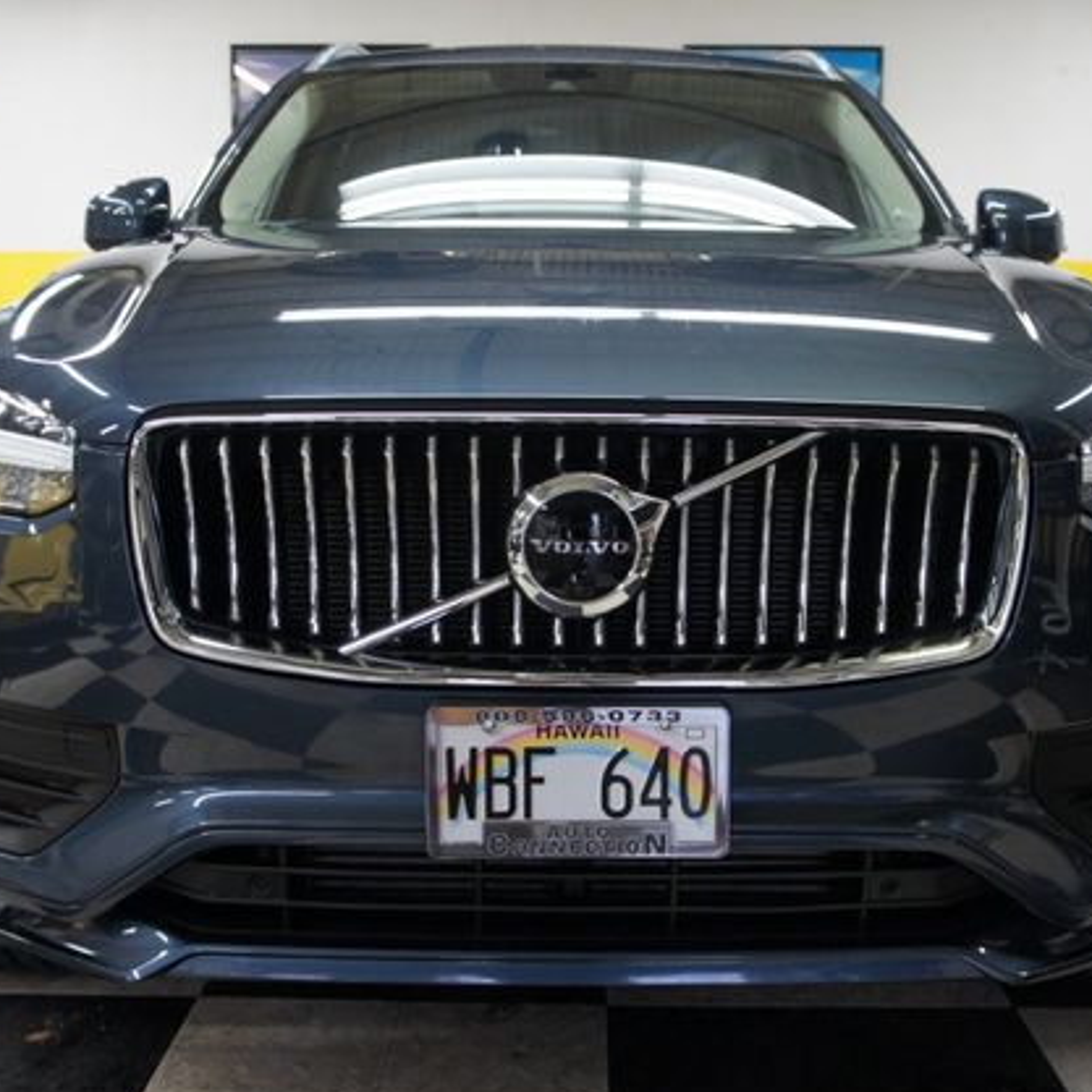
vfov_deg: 39.2
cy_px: 555
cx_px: 587
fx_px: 1535
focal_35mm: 43
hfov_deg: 39.1
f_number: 4
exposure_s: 1/40
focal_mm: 22
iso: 500
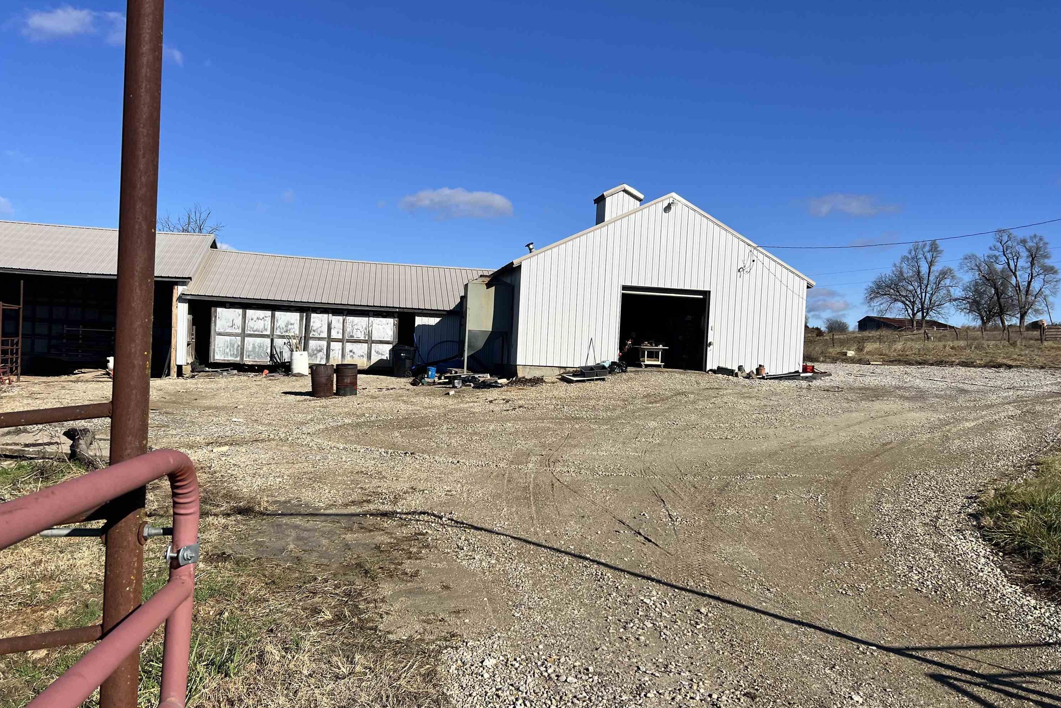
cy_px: 351
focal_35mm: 28
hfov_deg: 65.5
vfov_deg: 46.4
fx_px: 825
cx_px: 536
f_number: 1.5
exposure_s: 1/6579
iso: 50
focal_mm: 5.7
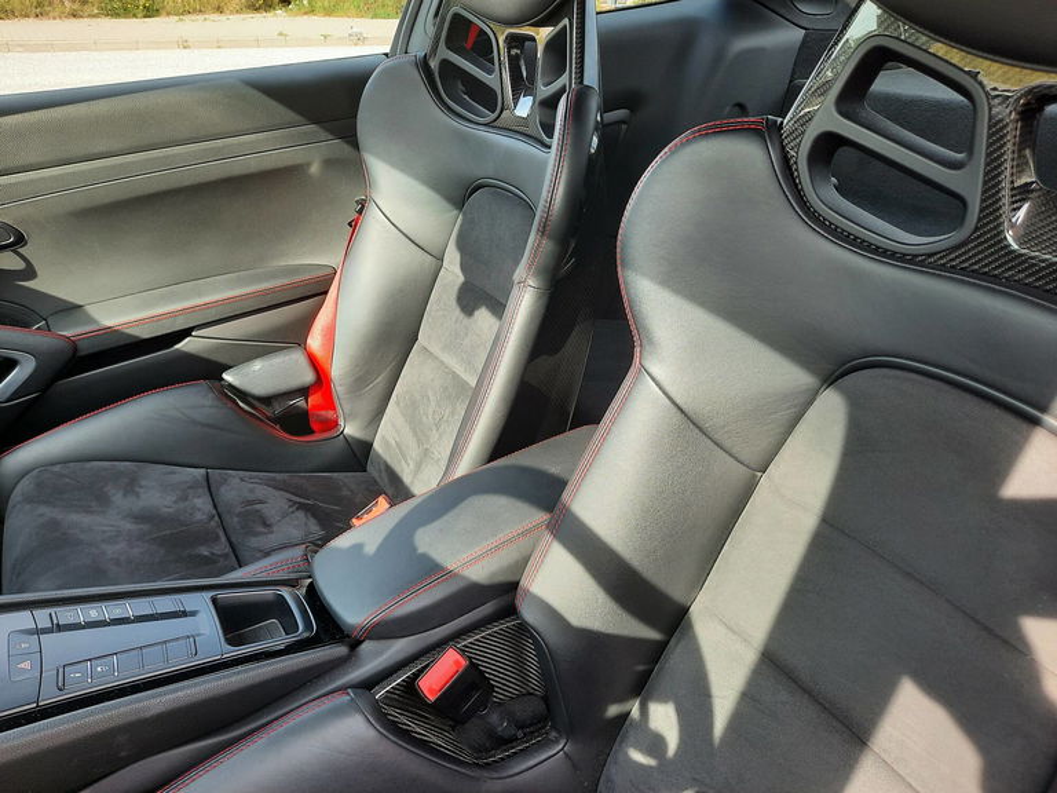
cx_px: 528
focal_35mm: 25
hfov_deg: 69.4
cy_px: 396
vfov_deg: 54.9
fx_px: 763
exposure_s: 1/100
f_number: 2
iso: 40
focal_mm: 4.6
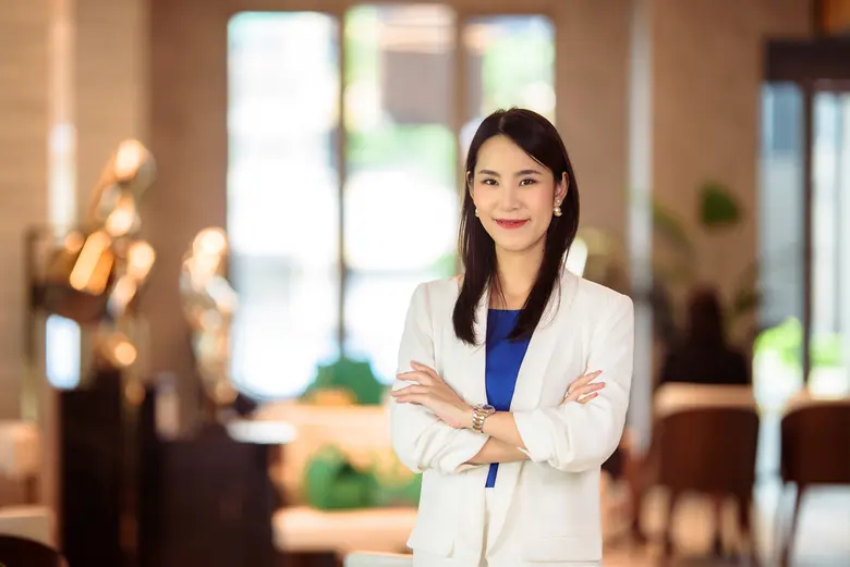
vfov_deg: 13.1
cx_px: 425
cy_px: 284
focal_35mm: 105
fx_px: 2480
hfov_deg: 19.4
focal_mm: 105
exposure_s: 1/125
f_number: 1.4
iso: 50
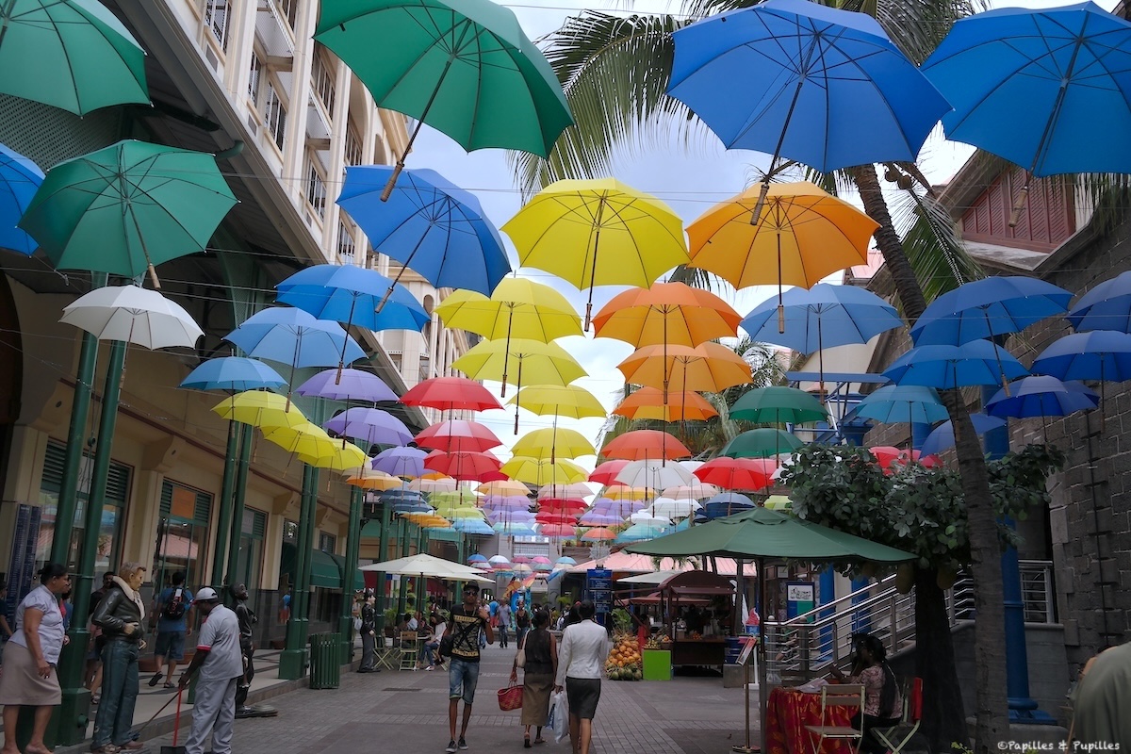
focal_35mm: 30
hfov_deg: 61.9
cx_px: 566
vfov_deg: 43.6
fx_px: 942
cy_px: 377
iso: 100
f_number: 5
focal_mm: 20
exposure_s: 1/200
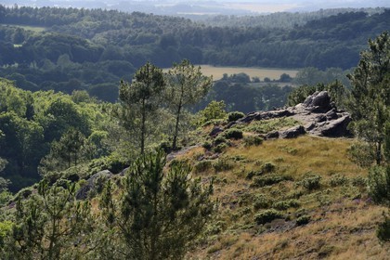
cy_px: 130
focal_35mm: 185
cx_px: 195
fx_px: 2004
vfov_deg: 7.4
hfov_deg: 11.1
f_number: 13
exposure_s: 1/200
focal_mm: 185
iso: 200
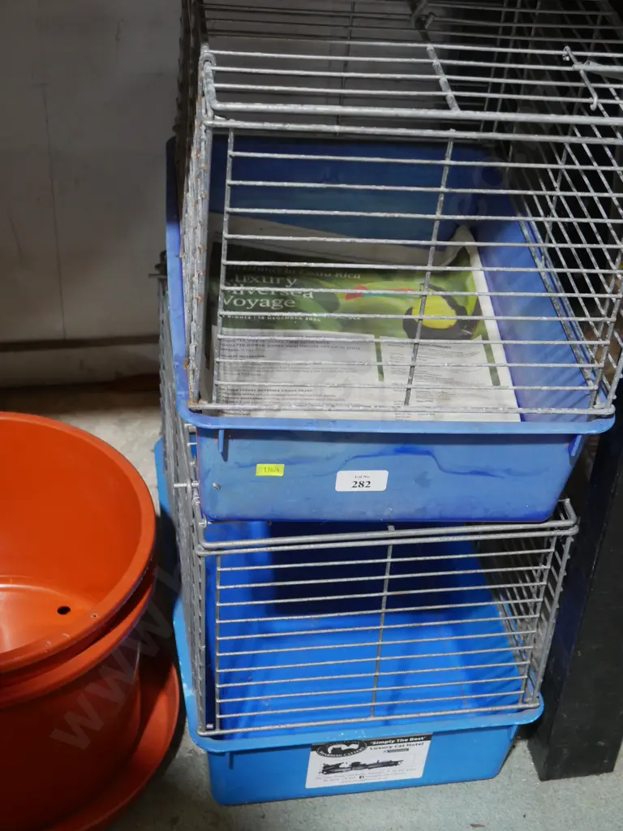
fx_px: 1392
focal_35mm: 58
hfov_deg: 25.2
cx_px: 312
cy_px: 416
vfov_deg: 33.2
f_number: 5.6
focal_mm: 29
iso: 1600
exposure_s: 1/60
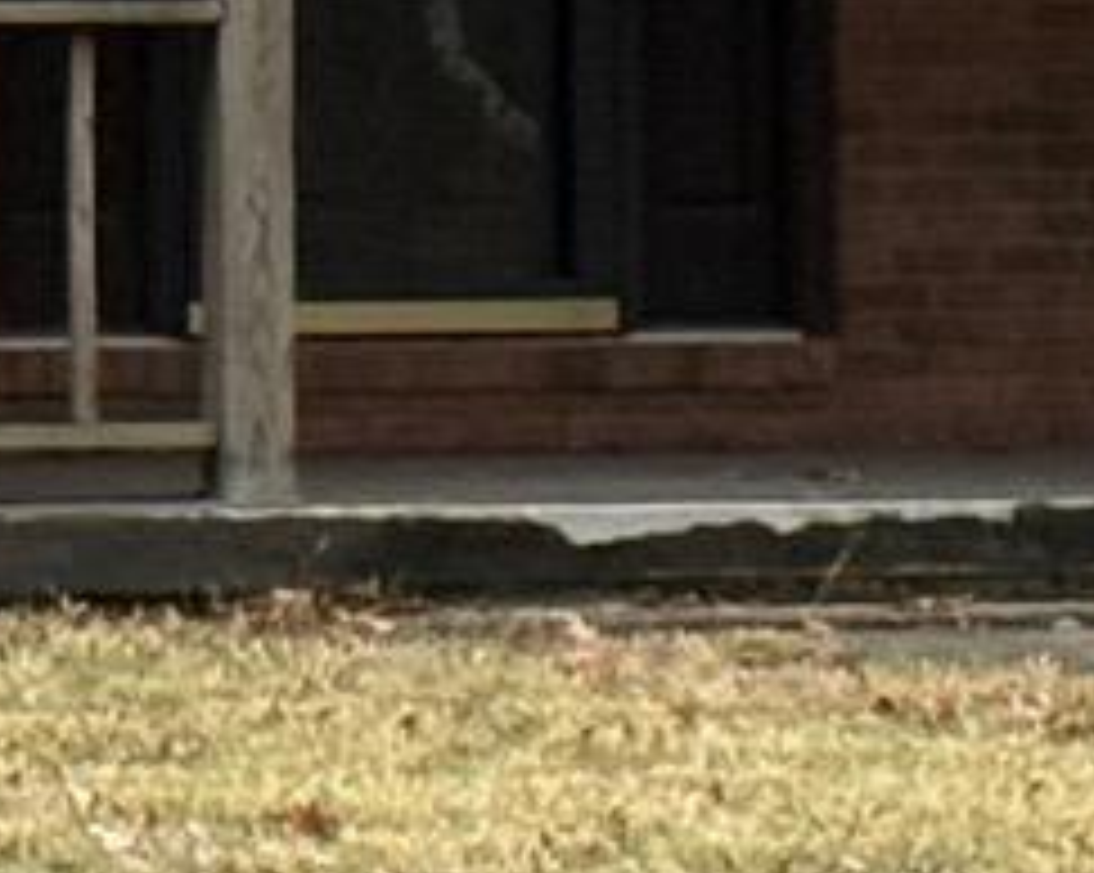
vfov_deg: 3.9
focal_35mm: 395
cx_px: -792
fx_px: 12779
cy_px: -531
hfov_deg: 4.8
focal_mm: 6.76
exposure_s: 1/60
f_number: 1.78
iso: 200
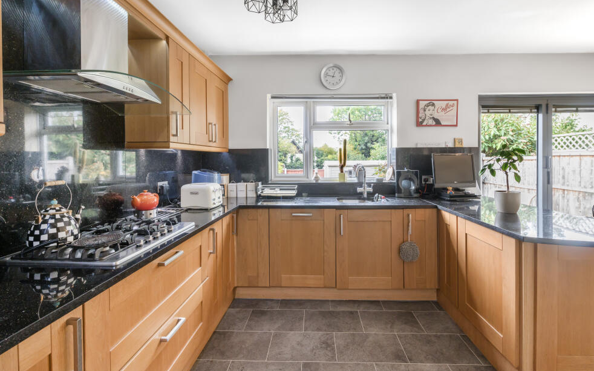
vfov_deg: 67.8
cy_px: 168
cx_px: 305
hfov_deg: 94.4
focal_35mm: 17
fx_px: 275
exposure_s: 1/40
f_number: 8
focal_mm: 16
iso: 800
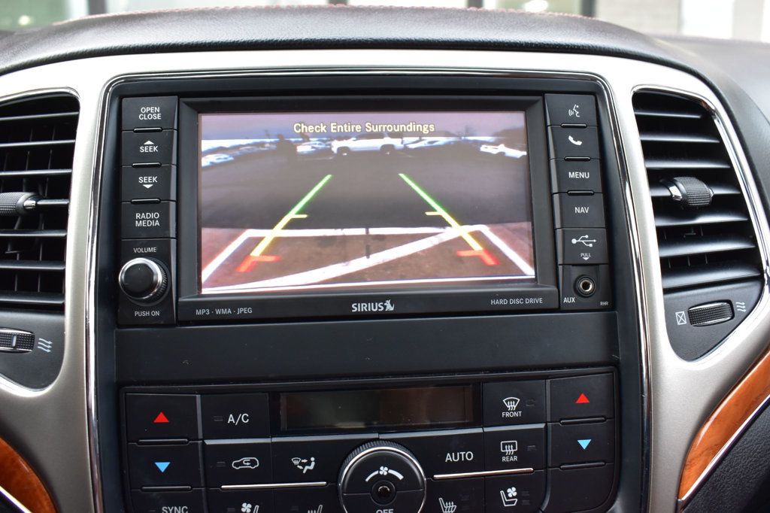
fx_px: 673
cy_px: 256
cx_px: 385
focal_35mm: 32
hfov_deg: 59.5
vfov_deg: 41.7
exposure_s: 1/15
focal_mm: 21
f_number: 6.3
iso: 500
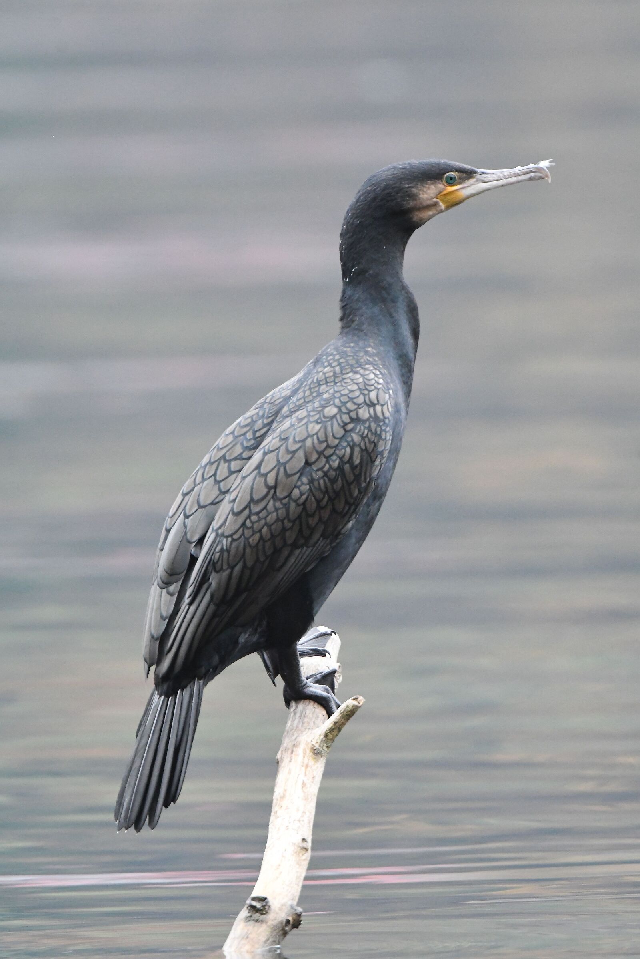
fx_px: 27998
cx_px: 320
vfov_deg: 2.0
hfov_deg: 1.3
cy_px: 480
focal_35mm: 1050
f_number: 8
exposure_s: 1/640
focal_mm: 700
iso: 8000
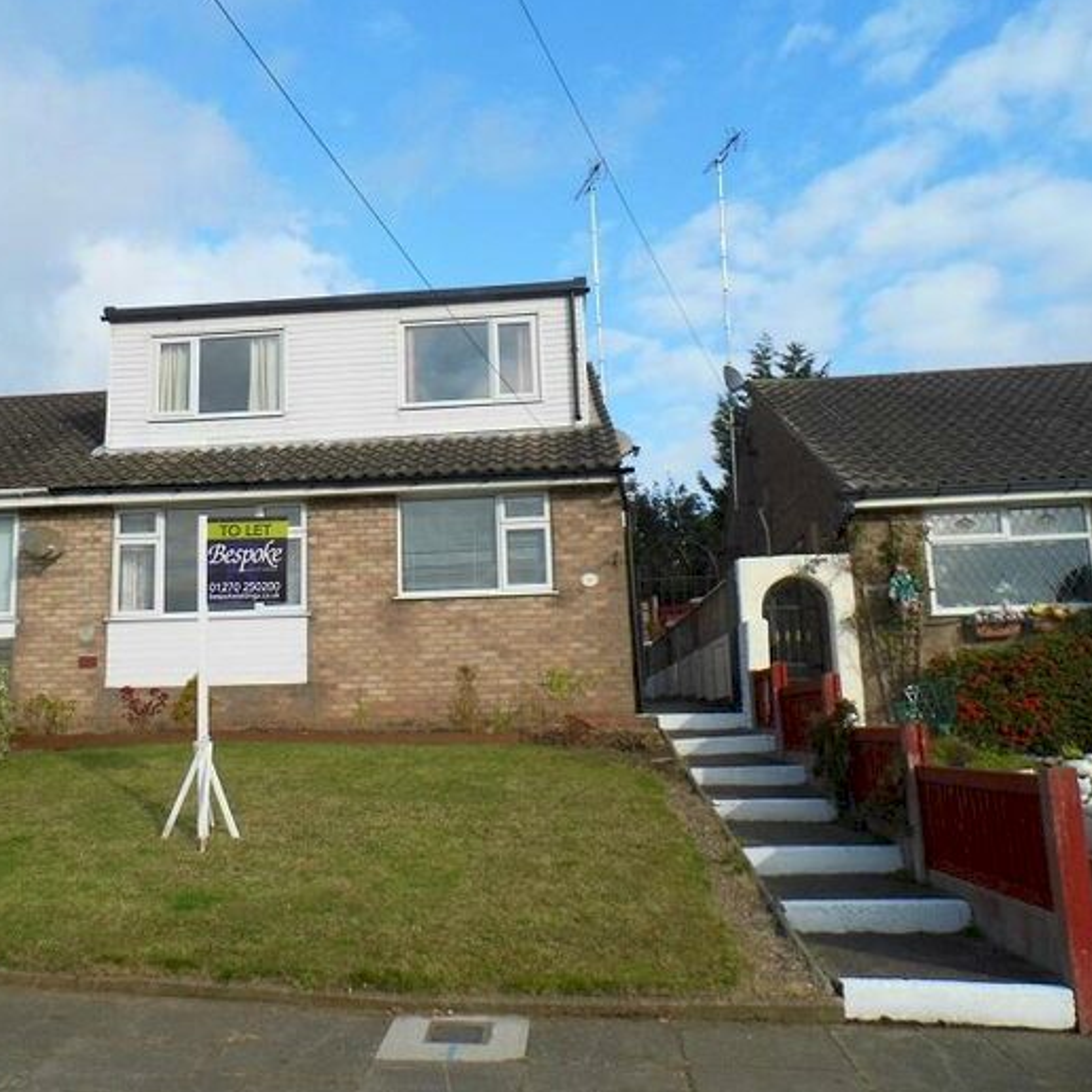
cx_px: 411
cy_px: 545
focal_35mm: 30
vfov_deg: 54.0
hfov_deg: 53.5
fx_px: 1071
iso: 100
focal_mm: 4.5
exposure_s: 1/125
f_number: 8.9
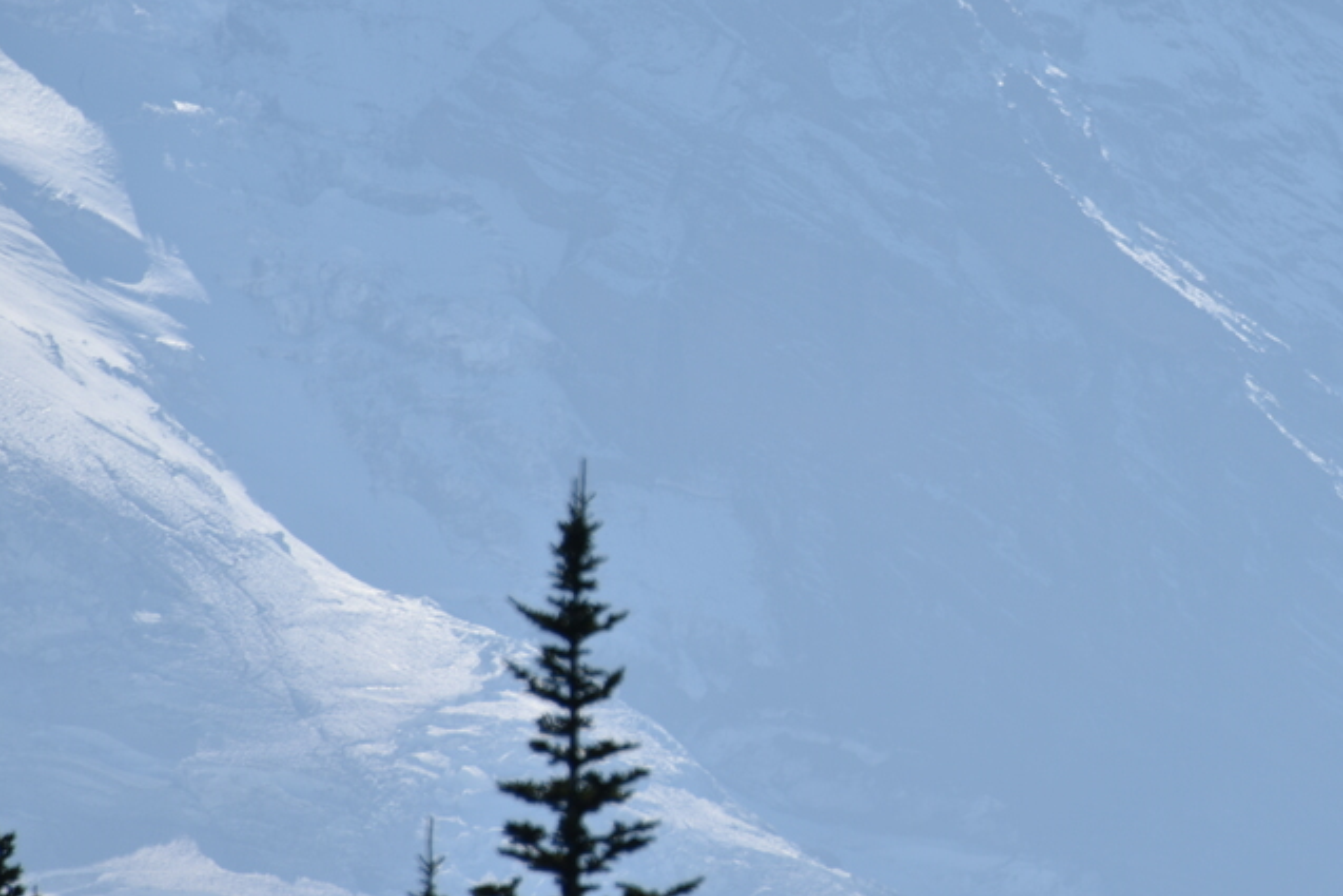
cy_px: 280
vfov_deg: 2.3
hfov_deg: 3.4
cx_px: 1071
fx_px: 22499
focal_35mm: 603
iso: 100
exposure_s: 1/640
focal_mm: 300
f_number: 9
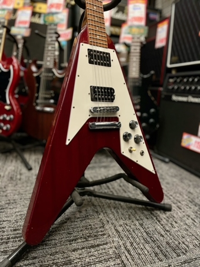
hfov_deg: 53.1
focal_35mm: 26
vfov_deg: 67.3
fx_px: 200
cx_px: 100
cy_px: 134
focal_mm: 4.2
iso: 32
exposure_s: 1/100
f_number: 1.6
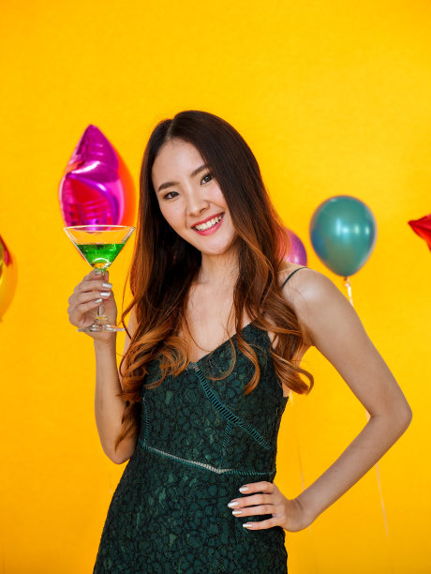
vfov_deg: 38.2
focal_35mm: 50
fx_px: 829
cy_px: 287
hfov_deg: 29.1
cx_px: 216
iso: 200
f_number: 2.8
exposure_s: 1/80
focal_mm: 25
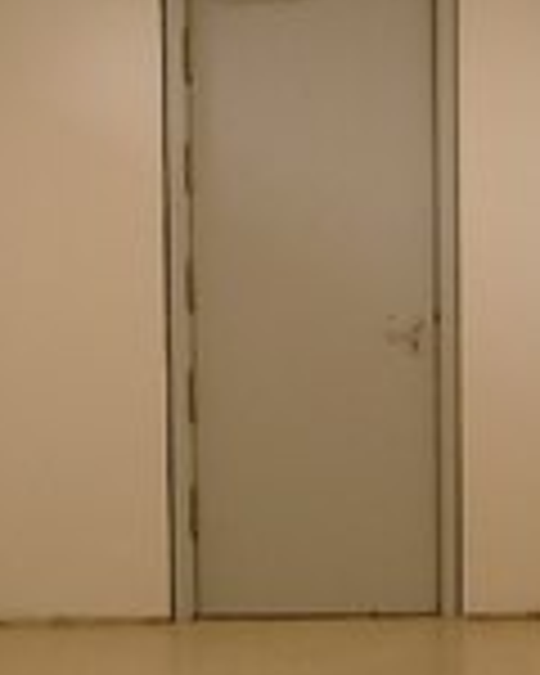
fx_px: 2877
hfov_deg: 10.7
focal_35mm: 144
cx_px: 292
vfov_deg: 13.3
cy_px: 500
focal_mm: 7.6
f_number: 2.6
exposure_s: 1/100
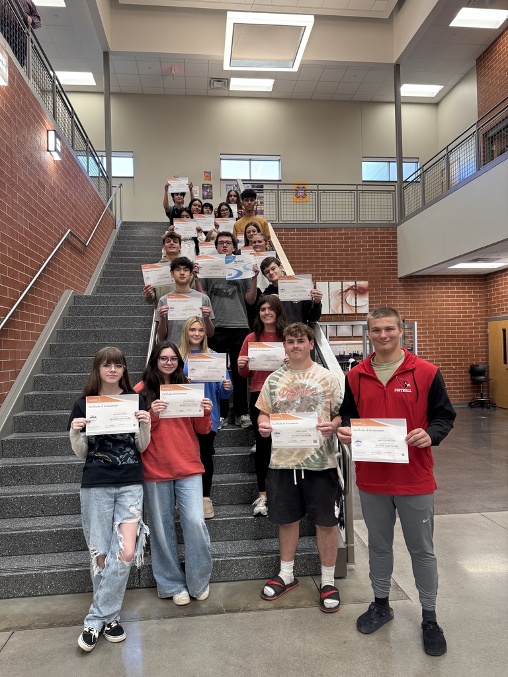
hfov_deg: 56.8
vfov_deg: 71.6
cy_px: 338
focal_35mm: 24
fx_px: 470
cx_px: 254
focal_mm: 6.76
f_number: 1.78
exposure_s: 1/60
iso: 200
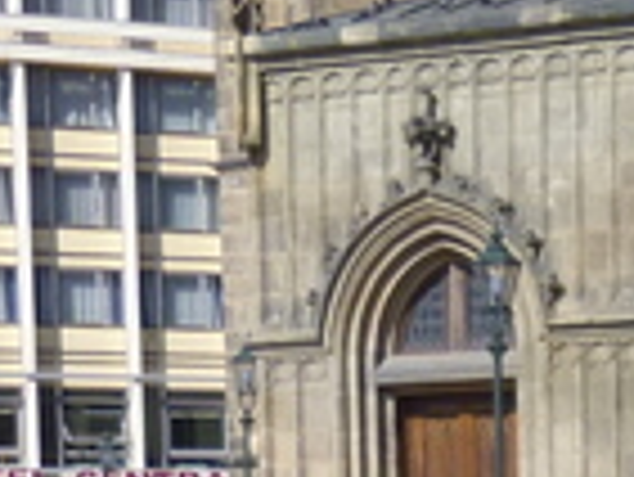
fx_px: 2603
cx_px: 737
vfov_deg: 9.6
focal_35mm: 142
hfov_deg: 13.5
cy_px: 1044
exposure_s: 1/1300
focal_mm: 4.5
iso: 100
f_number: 3.1
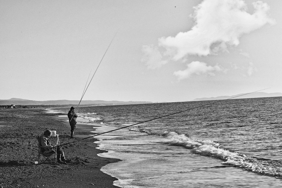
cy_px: 94
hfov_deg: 24.6
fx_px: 647
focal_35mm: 82
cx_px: 141
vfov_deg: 16.6
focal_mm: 55
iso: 200
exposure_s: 1/20
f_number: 22
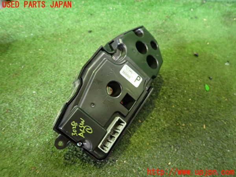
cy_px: 88
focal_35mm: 25
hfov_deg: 69.4
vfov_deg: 54.9
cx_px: 118
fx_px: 170
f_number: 2
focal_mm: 4.5
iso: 640
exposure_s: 1/30
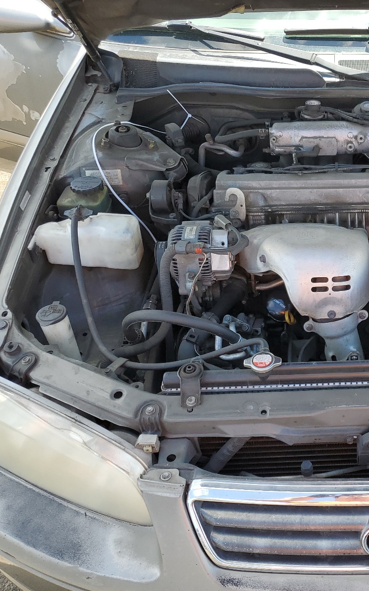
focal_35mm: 37
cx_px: 371
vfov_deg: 52.7
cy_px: 296
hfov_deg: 31.7
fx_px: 595
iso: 50
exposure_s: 1/526
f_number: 1.5
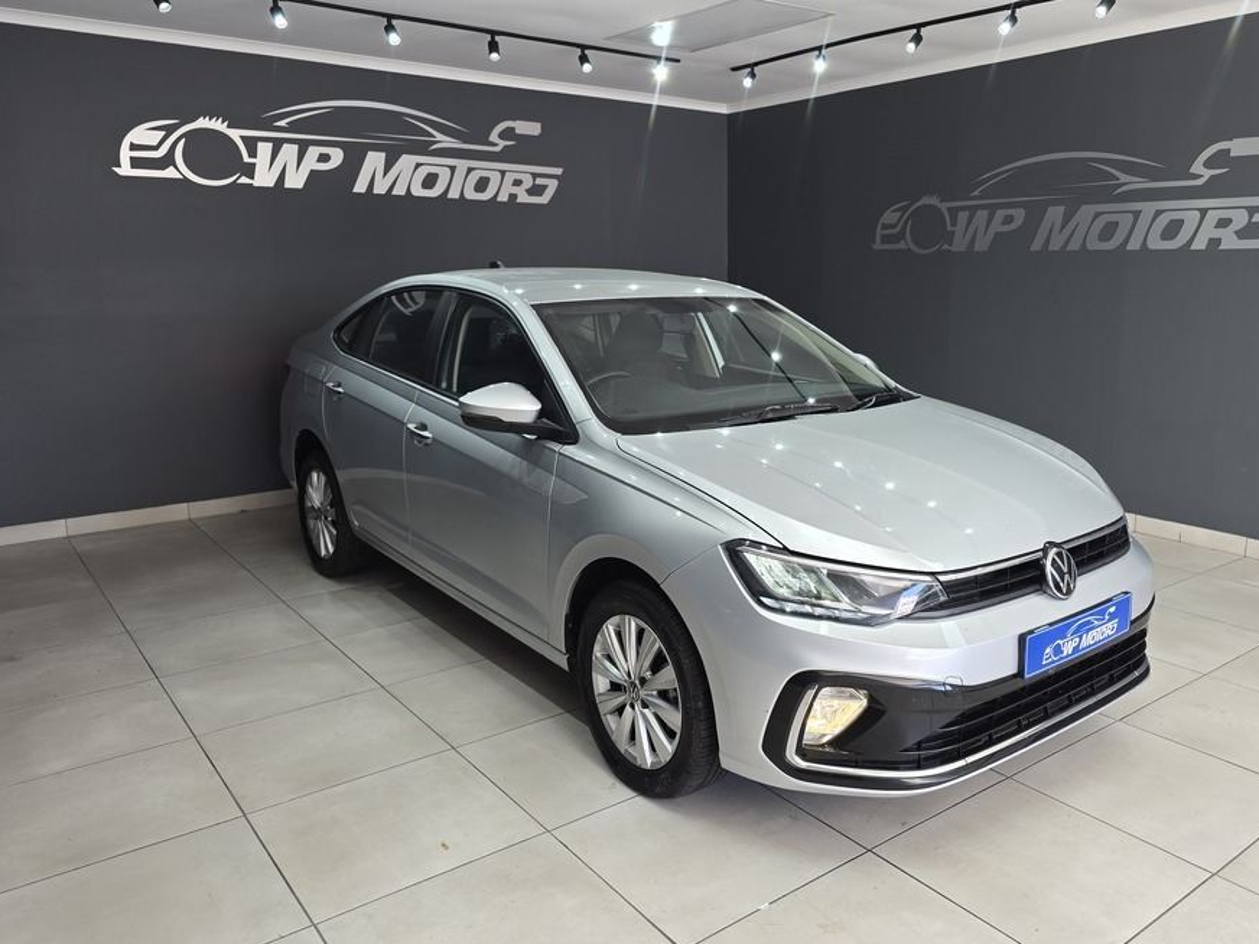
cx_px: 726
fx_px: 982
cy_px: 462
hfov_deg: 65.0
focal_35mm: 27
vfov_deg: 51.4
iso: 40
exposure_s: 1/100
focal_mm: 6.3
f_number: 1.7
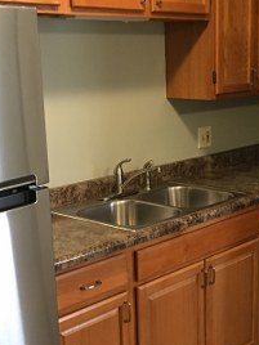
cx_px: 175
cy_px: 214
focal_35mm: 65
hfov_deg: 22.5
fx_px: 648
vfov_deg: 29.7
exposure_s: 1/10
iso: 80
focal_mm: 4.15
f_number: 2.2
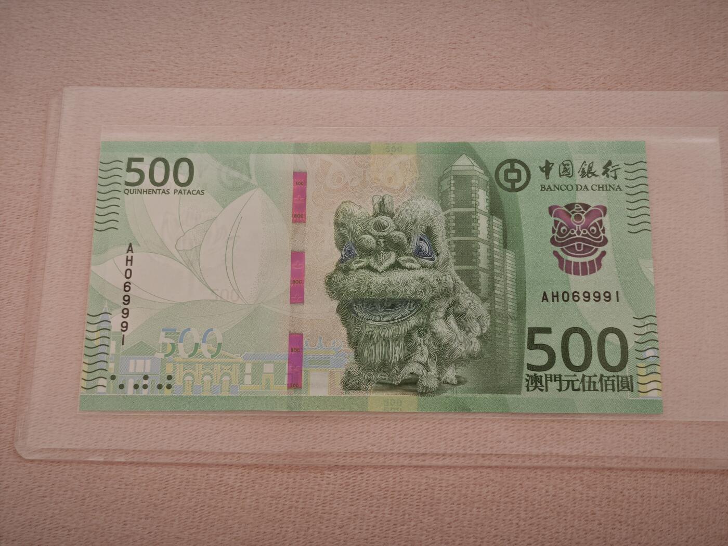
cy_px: 273
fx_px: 1052
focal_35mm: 50
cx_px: 364
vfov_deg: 29.1
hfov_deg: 38.2
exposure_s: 1/100
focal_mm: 5.85
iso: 200
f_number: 1.63
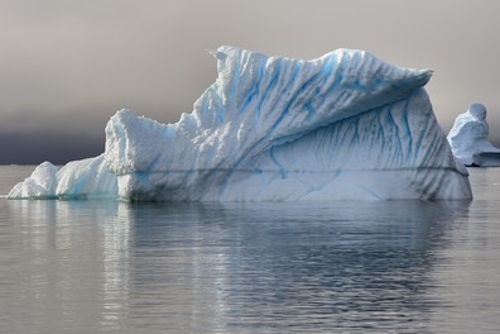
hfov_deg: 9.7
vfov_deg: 6.5
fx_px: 2944
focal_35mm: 212
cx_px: 258
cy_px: 176
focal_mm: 200
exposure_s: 1/320
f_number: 16
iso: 200
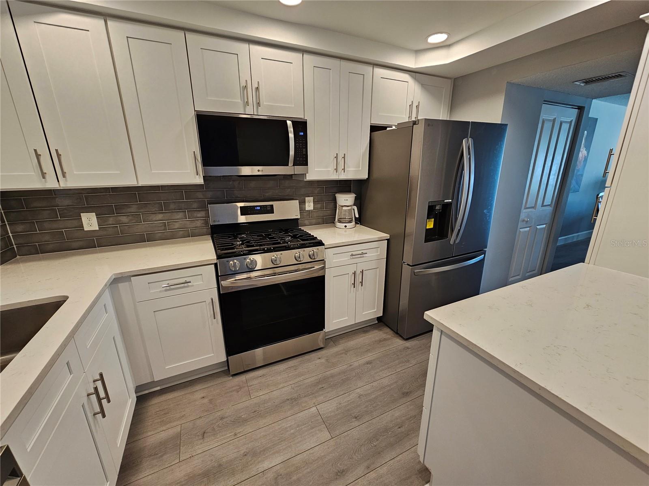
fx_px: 244
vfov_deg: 89.9
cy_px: 243
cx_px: 324
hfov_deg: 106.2
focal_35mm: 13
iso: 100
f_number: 2.2
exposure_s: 1/77.4
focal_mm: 2.2
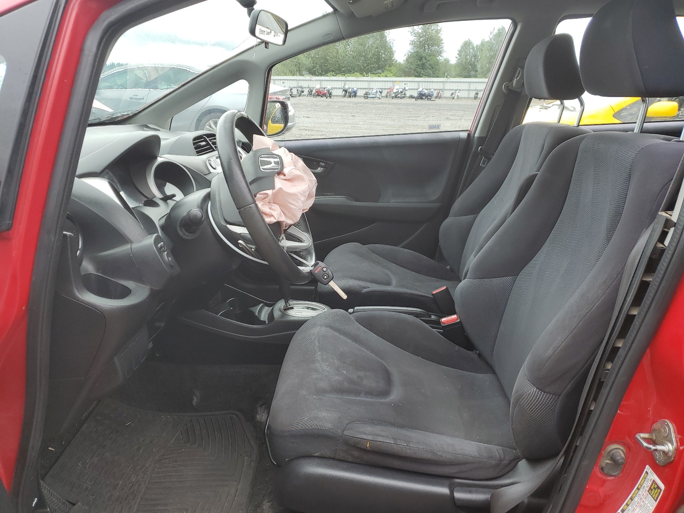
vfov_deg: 53.1
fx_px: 514
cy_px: 256
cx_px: 342
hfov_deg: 67.3
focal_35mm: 26
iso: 50
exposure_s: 1/385
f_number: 1.5
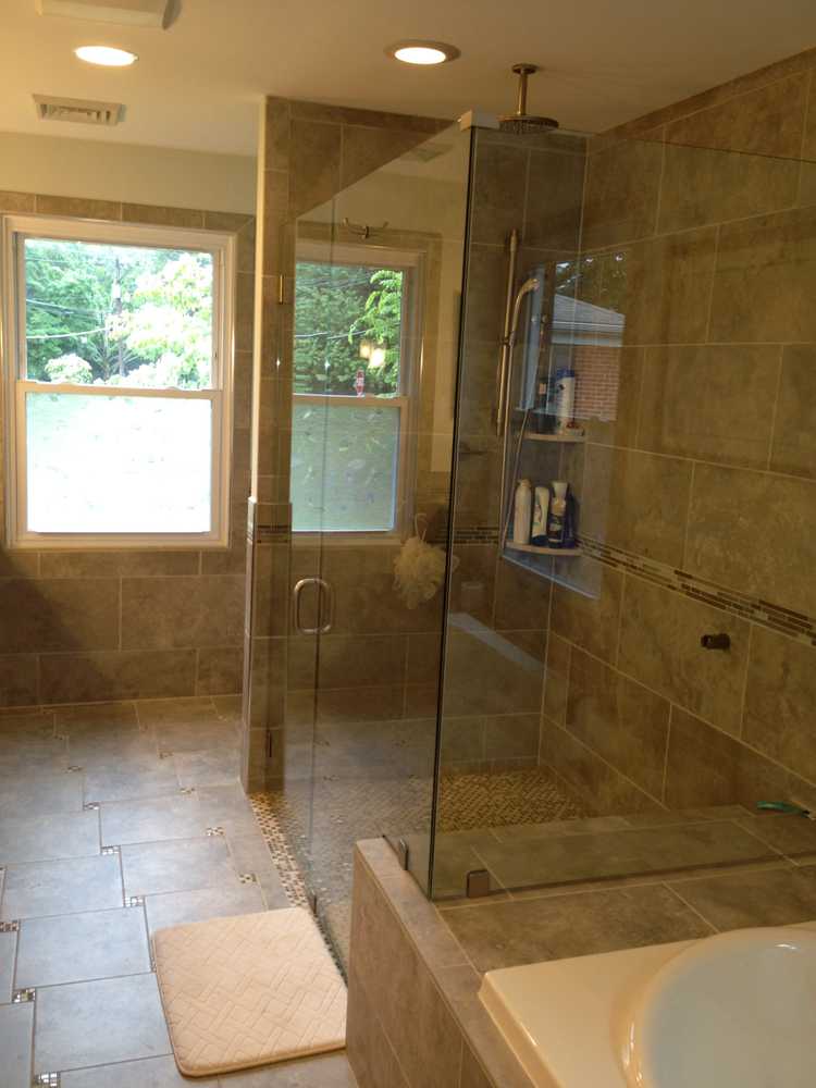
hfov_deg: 40.7
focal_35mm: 35
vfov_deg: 52.6
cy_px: 544
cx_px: 408
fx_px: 1100
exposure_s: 1/20
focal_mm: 4.28
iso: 80
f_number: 2.4
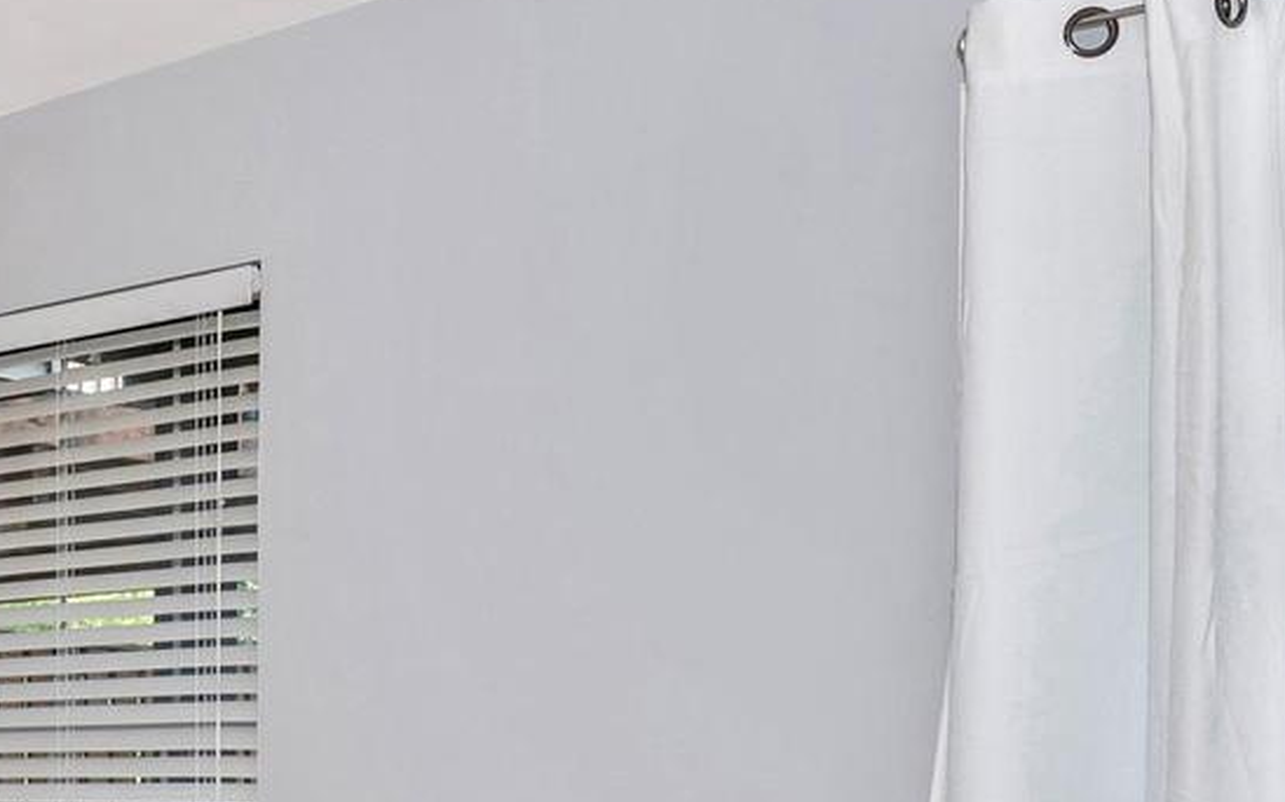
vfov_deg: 20.7
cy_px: 780
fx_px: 2135
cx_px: -66
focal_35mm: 61
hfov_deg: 30.6
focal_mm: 16
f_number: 9
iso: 250
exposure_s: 1/60
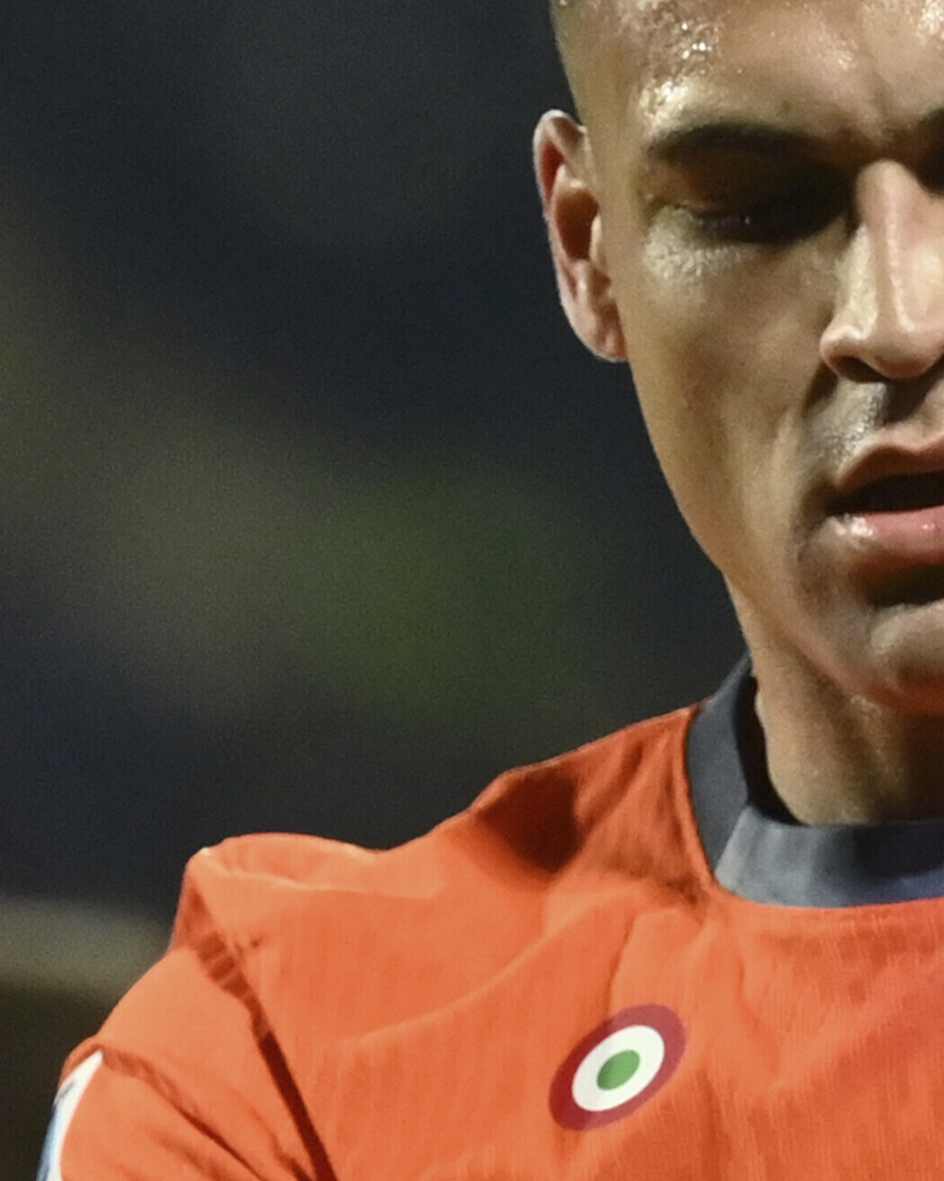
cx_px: 875
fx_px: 44328
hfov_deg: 1.2
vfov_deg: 1.5
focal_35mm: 1269
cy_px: 978
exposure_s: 1/1600
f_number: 4
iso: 2000
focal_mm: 320
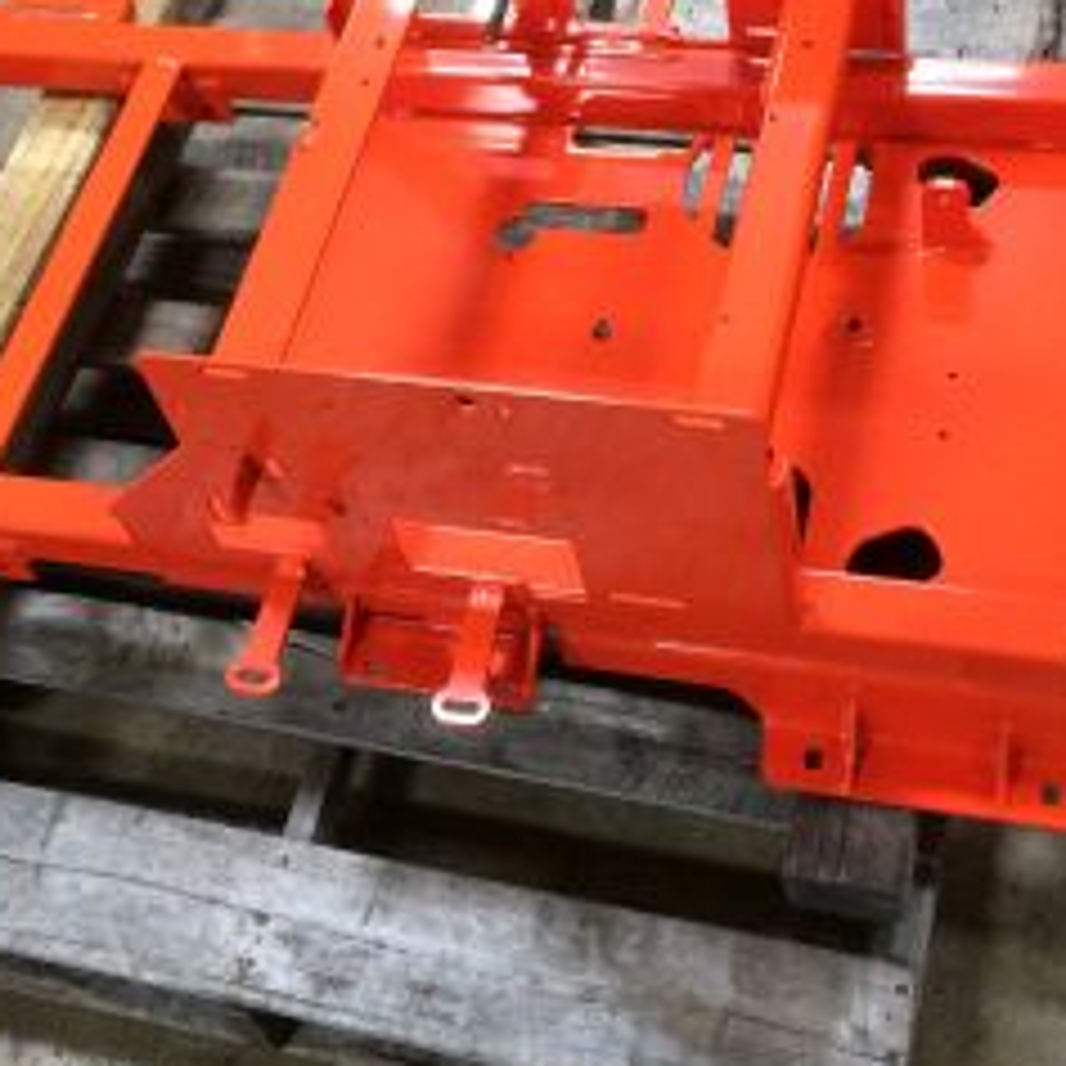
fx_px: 1881
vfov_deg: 31.5
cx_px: 486
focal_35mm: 54
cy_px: 389
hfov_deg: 31.6
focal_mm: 4.15
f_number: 2.2
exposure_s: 1/30
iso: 250
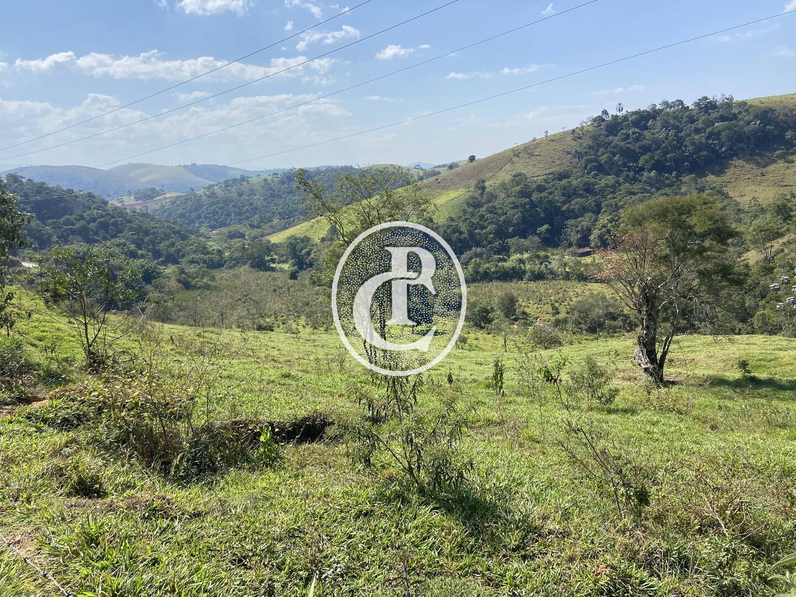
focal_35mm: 26
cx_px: 398
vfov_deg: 53.1
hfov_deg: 67.3
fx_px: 598
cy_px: 298
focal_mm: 4.25
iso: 32
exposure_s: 1/3205
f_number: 1.8
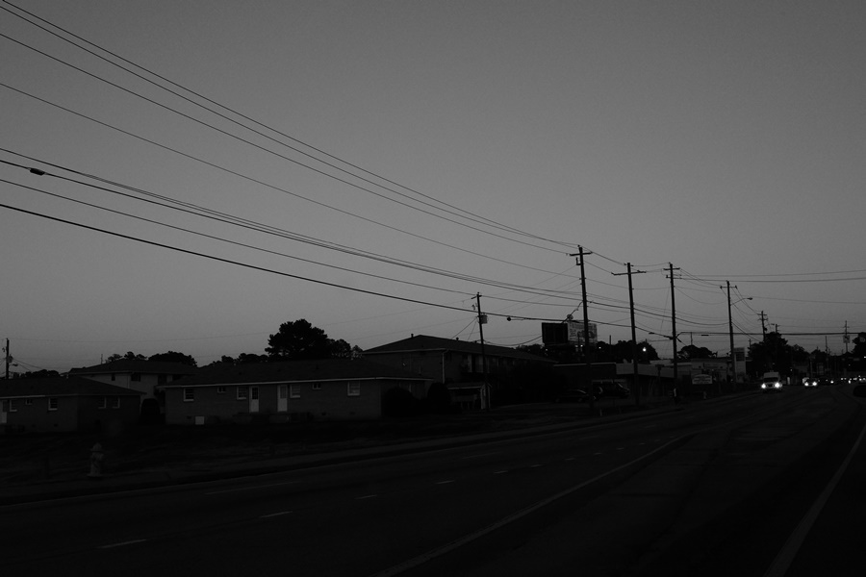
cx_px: 433
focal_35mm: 41
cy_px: 288
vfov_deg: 32.6
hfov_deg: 47.4
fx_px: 986
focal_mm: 27
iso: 800
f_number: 16
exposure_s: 1/56
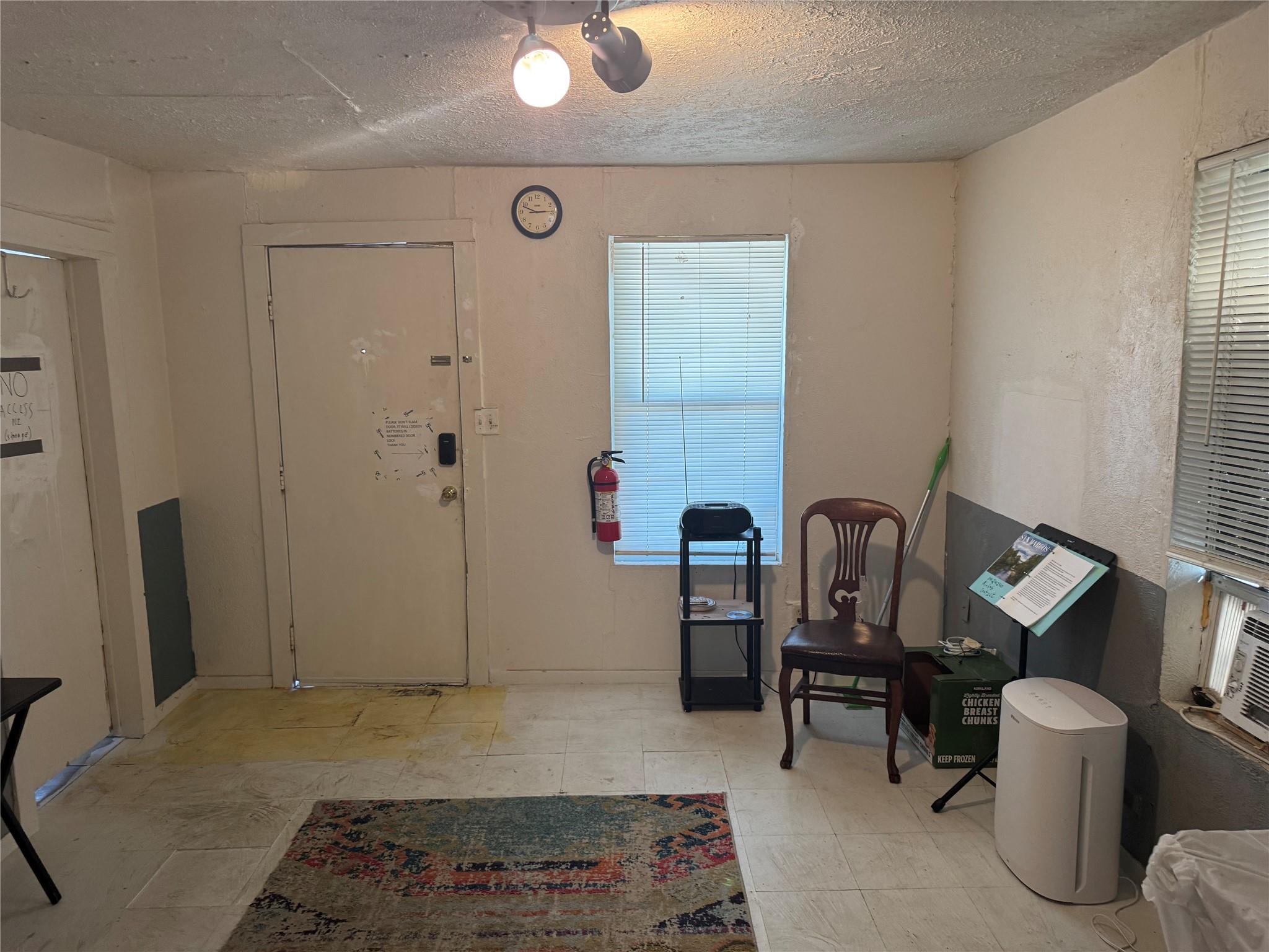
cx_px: 634
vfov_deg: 56.8
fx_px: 880
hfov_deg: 71.6
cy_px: 476
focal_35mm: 24
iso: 250
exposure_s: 1/60
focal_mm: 6.76
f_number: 1.78
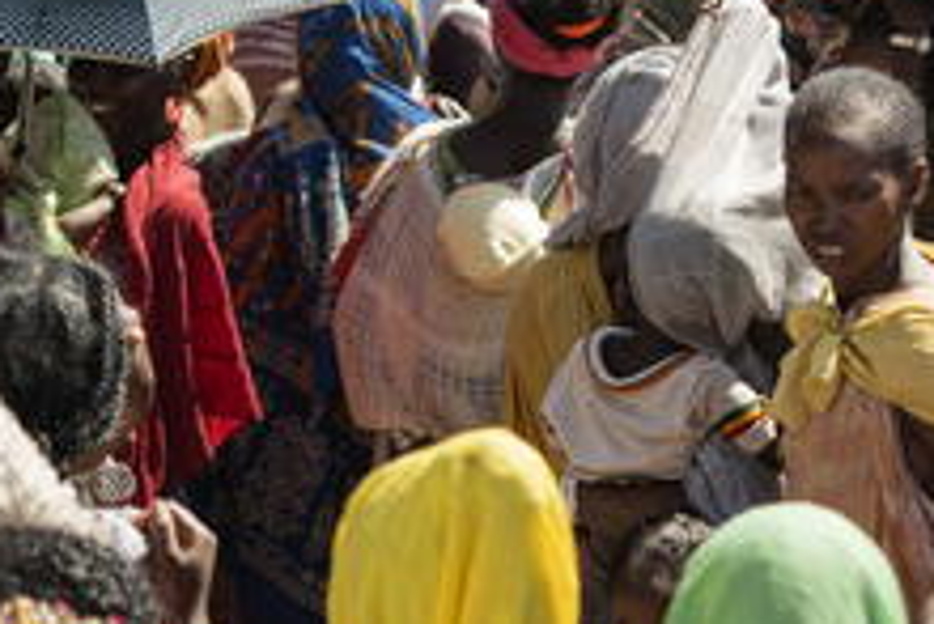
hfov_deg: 12.5
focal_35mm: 159
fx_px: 4128
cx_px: 1176
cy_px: 146
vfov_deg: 8.6
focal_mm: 50
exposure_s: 1/200
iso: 100
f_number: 2.2
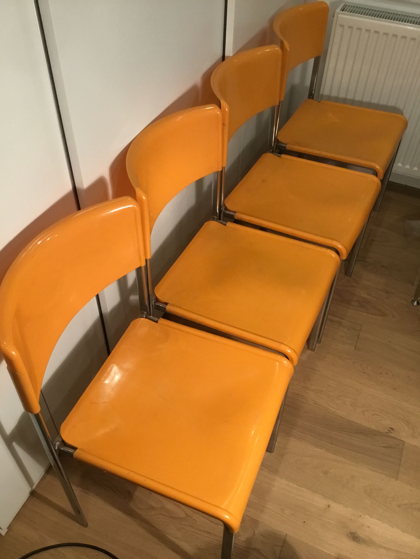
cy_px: 280
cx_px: 210
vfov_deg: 58.4
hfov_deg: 45.4
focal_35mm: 31
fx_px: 502
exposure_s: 1/33
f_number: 2.4
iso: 160
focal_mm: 3.3
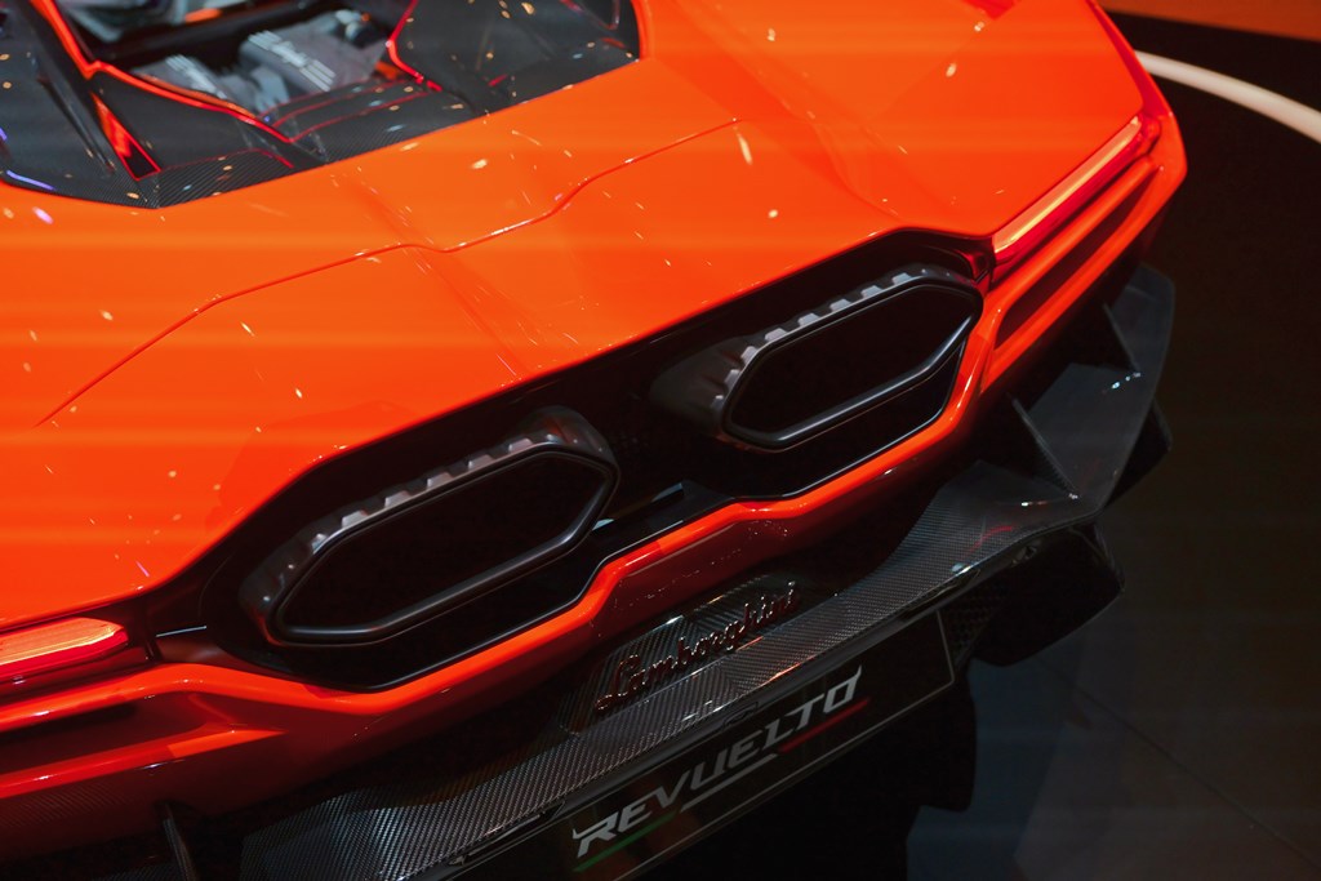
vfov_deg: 41.7
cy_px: 440
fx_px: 1156
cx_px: 660
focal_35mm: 32
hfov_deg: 59.5
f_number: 3.5
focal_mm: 31.5
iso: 1600
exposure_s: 1/1250
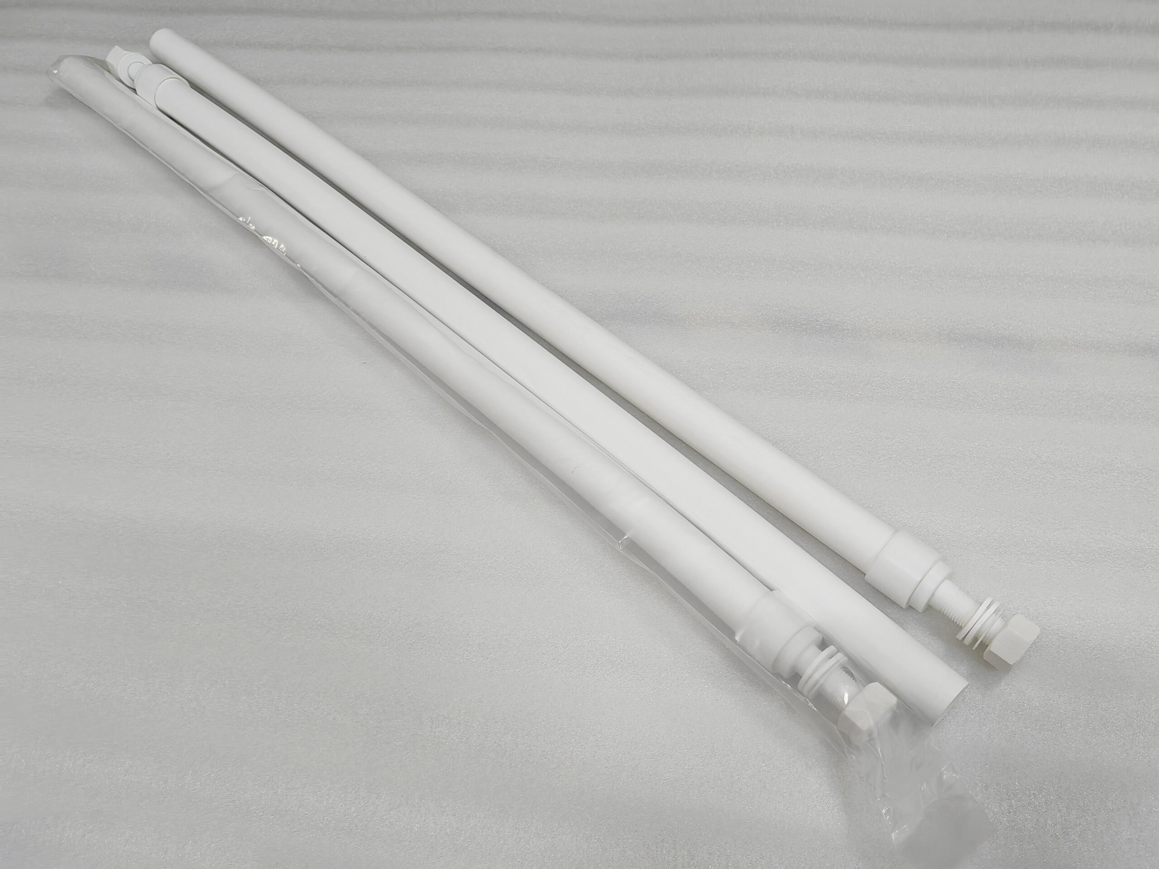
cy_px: 434
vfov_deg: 48.2
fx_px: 971
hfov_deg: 61.7
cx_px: 580
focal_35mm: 29
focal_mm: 5.54
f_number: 1.8
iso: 400
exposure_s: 1/50
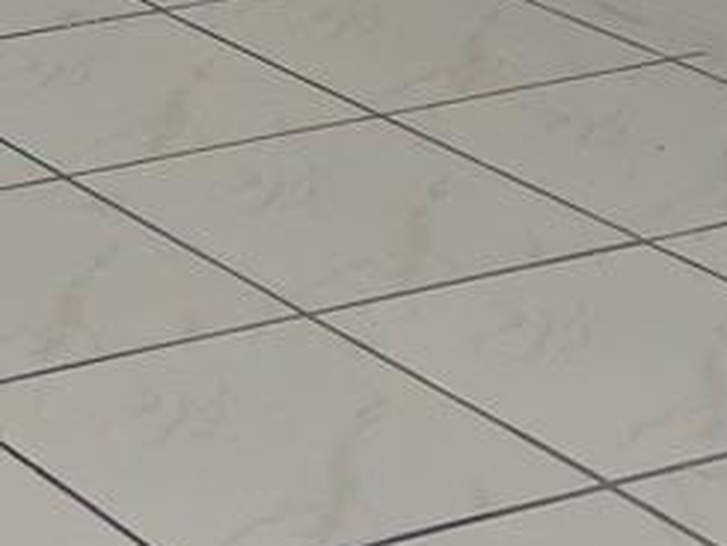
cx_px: -475
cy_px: -792
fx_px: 3572
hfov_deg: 11.0
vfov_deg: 8.0
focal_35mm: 170
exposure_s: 1/121
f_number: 1.5
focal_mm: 5.7
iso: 40
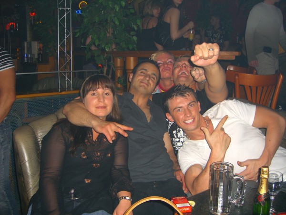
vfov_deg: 37.7
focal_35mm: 38
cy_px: 108
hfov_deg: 49.0
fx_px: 314
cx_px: 143
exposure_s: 1/60
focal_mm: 7.9
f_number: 2.8
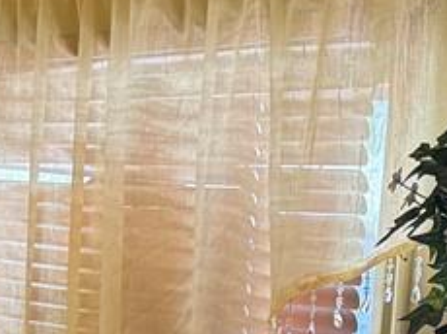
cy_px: 678
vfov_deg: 8.4
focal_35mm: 167
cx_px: -25
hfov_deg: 11.7
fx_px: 2154
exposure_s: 1/60
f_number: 1.78
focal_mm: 6.76
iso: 250
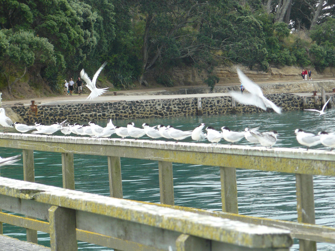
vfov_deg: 7.7
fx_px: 1877
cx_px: 168
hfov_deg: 10.2
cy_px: 126
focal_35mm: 194
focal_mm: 32.3
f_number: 4
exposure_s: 1/160
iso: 100
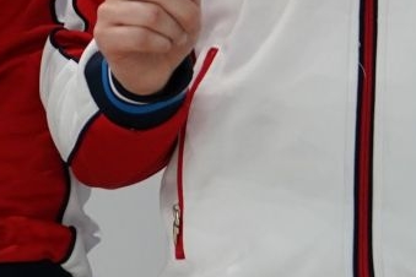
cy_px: -173
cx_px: -231
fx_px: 9521
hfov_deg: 2.5
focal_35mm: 824
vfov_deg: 1.7
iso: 800
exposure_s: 1/250
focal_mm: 155
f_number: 2.8
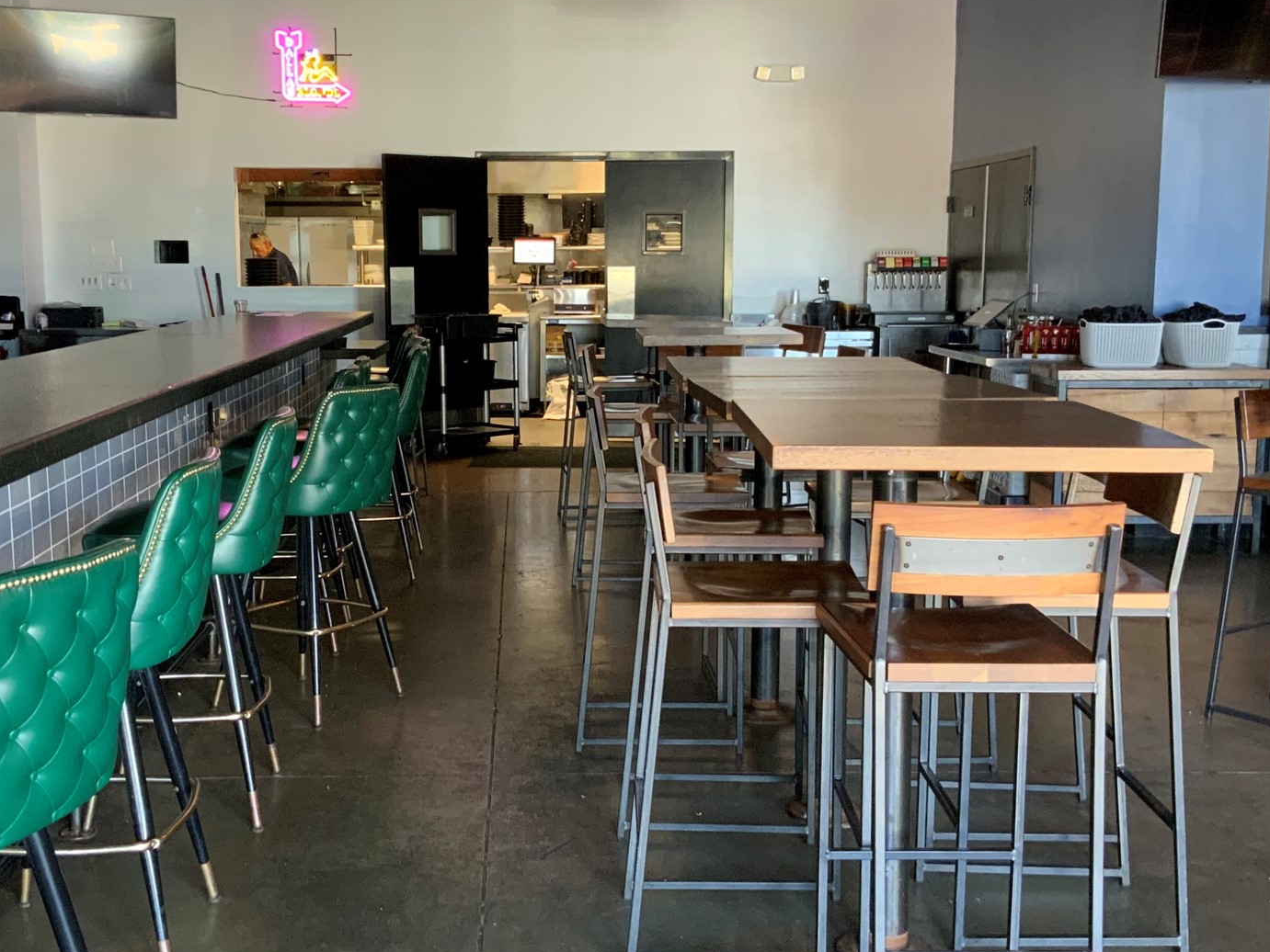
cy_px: 479
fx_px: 1578
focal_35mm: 43
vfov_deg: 33.6
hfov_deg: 43.8
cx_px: 573
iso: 200
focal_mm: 3
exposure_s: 1/60
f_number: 1.8
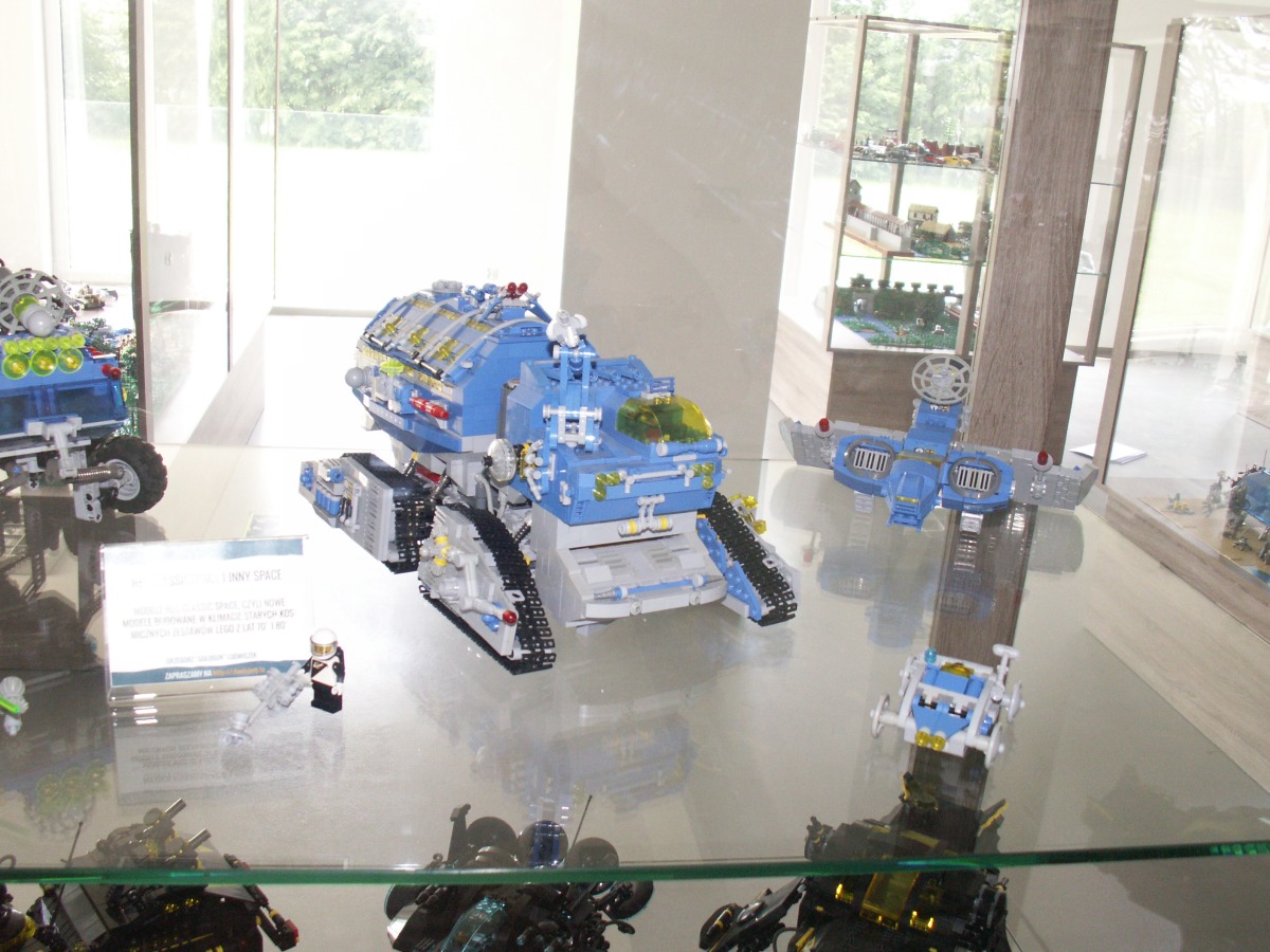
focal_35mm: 35
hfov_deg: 52.6
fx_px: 1284
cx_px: 635
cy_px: 476
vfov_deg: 40.7
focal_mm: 5.86
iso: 125
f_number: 2.8
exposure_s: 1/60
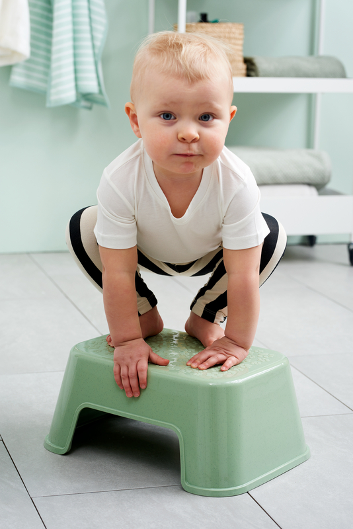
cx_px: 176
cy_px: 264
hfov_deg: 16.1
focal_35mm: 85
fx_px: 1249
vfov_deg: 23.9
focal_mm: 85
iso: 80
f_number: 6.3
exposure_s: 1/125
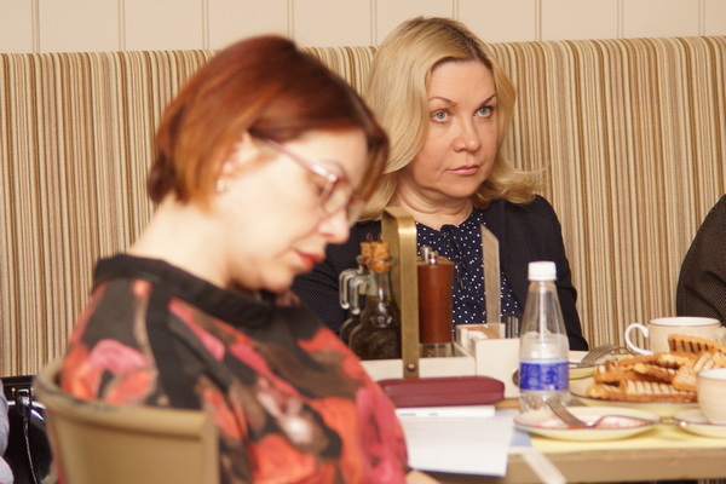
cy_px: 242
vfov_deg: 6.8
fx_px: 4083
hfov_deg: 10.2
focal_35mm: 202
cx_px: 363
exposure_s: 1/60
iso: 800
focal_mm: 135
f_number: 5.6
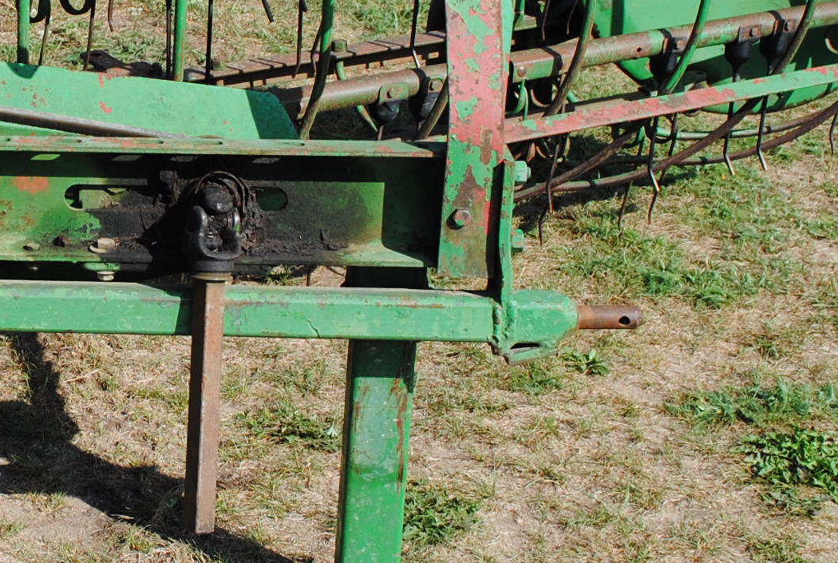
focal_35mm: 91
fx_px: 2123
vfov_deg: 15.0
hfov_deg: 21.4
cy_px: 149
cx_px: -47
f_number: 7.1
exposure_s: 1/200
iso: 100
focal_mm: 22
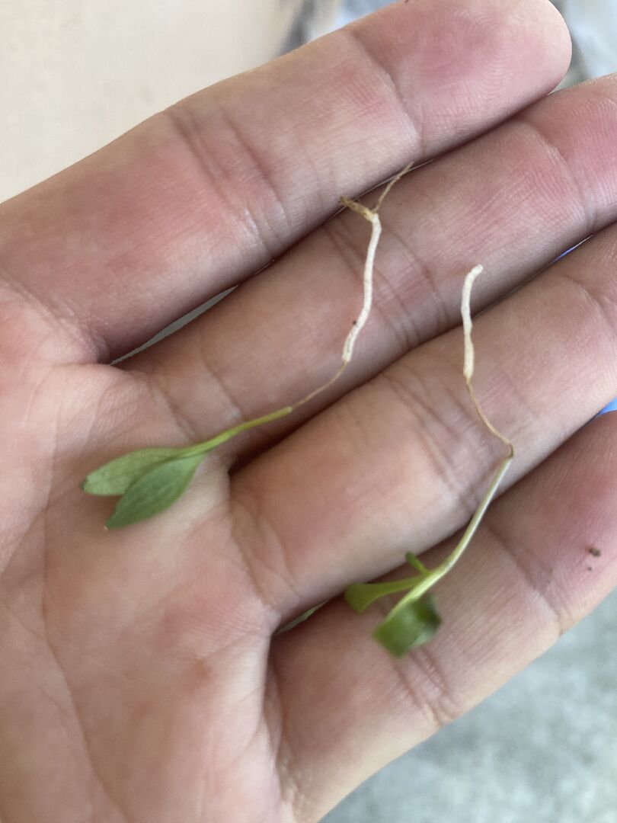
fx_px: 594
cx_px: 308
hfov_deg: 54.9
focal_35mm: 25
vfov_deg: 69.4
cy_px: 412
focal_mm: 4.25
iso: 50
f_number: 1.8
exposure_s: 1/122
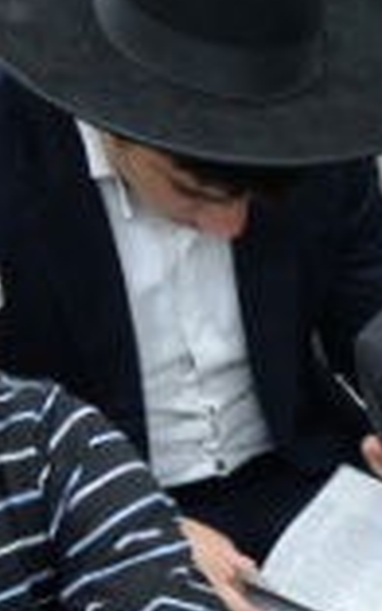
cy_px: 924
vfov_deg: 10.1
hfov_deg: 6.2
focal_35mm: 200
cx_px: 1045
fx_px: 3334
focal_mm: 30
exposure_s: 1/80
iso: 1600
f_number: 5
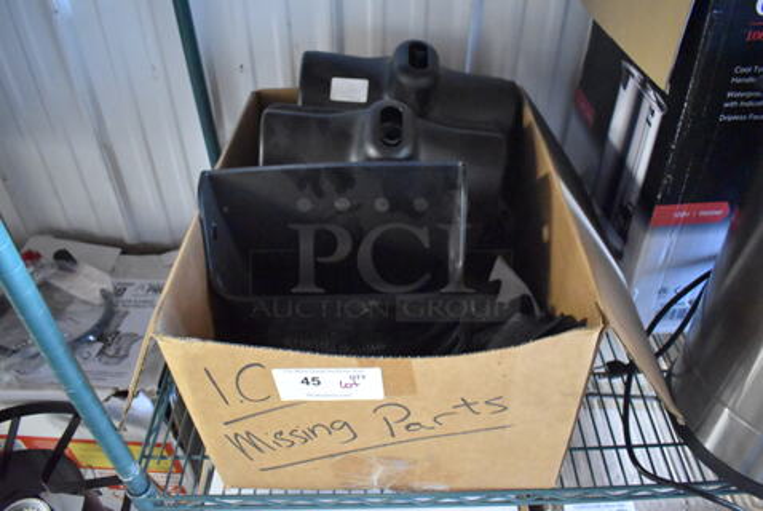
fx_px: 573
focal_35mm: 27
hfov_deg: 67.3
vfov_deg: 48.1
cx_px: 382
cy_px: 256
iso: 12800
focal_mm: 18
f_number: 3.5
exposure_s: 1/80
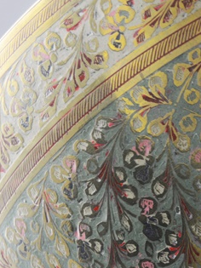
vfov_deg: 13.6
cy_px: 241
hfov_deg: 9.7
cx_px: 376
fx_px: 1119
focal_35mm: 144
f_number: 5
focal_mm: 35
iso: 400
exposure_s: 1/100
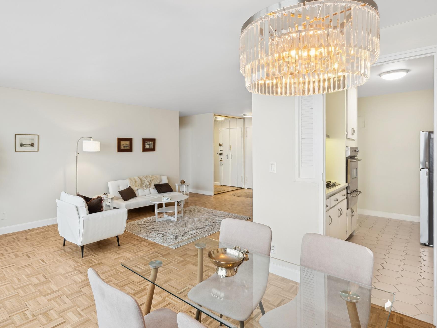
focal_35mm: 20
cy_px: 161
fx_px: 247
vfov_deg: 67.1
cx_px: 186
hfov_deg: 82.5
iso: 200
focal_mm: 17.5
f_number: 11
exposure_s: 1/6
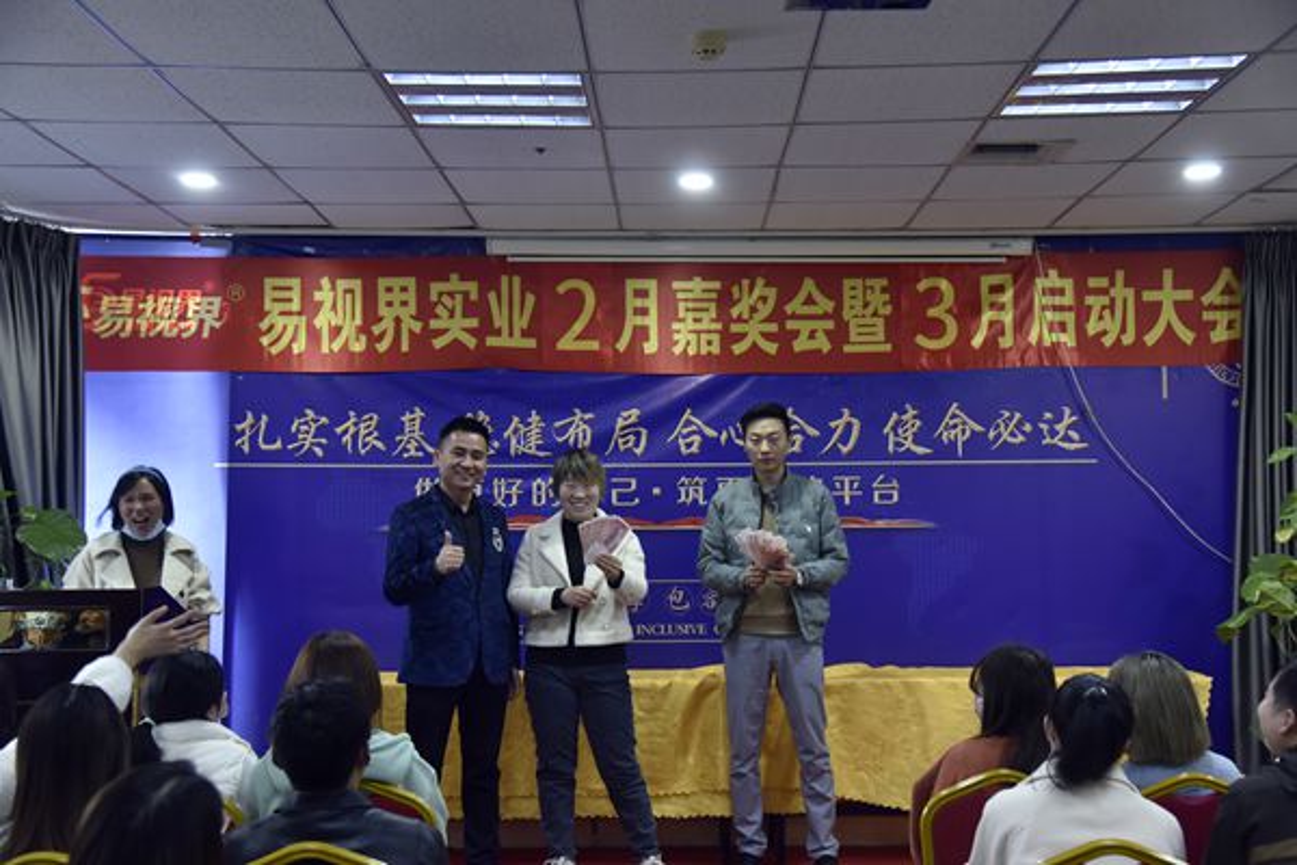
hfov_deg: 44.5
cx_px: 648
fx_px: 1585
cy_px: 432
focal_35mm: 44
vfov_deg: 30.5
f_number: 4.5
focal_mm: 44
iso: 1600
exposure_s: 1/50
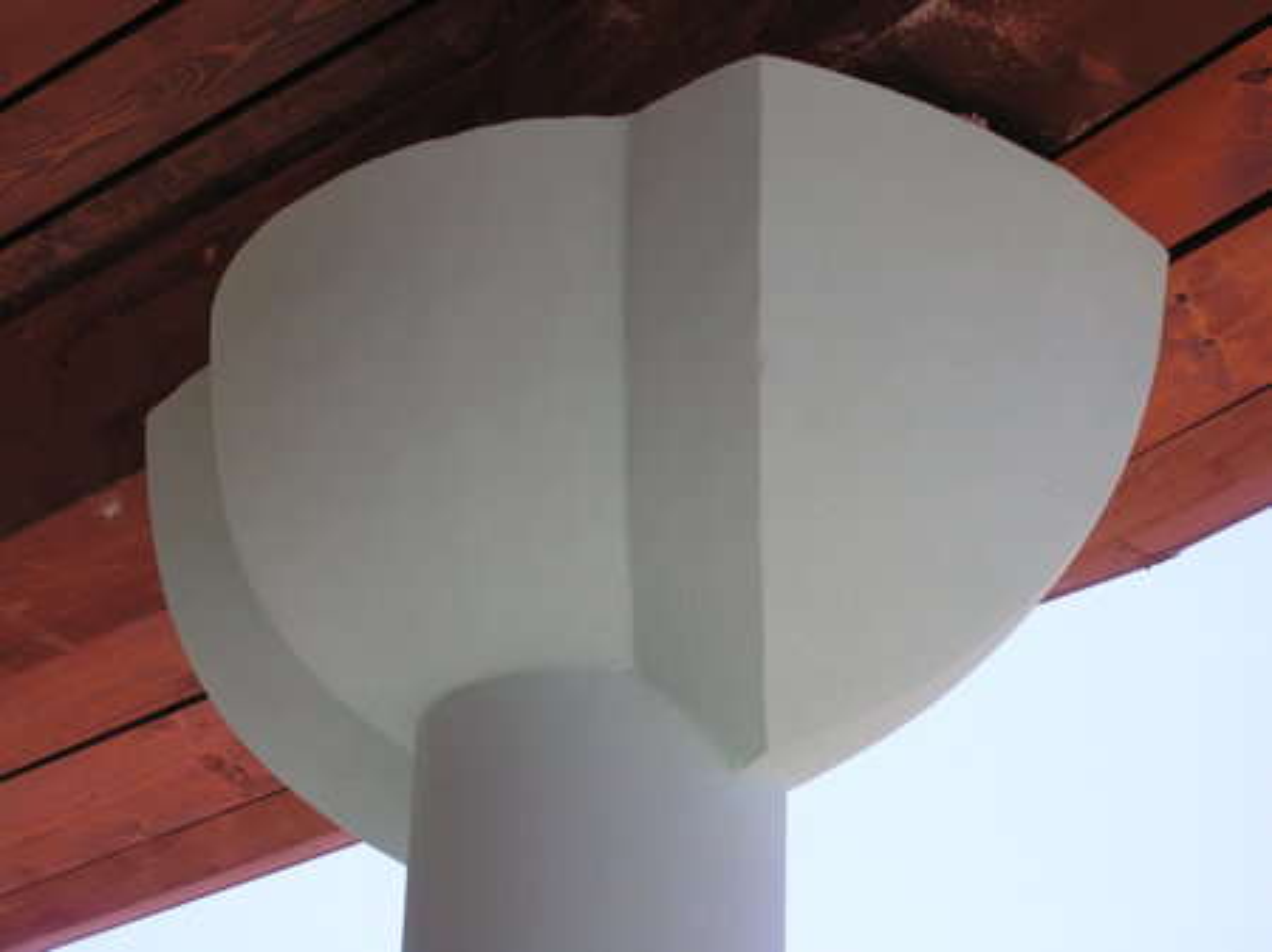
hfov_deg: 23.0
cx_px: 636
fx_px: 3122
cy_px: 476
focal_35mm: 85
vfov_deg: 17.3
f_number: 6.2
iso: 50
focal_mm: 21.6
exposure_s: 1/92
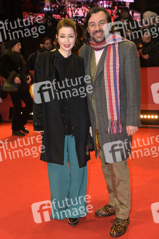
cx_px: 80
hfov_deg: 30.5
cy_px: 120
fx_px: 292
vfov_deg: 44.5
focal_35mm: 44
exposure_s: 1/800
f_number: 5
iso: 1600
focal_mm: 44
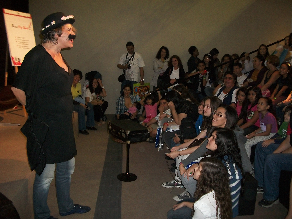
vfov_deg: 44.2
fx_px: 270
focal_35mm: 32
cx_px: 146
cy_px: 110
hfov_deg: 56.8
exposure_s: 1/30
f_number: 2.9
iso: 240
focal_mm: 5.7
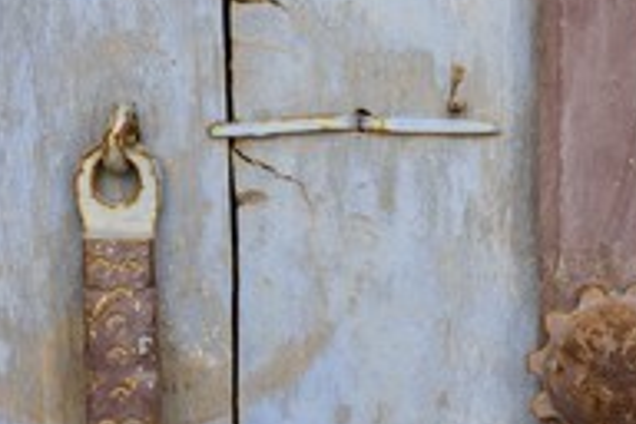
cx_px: 633
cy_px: 252
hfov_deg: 13.2
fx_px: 2703
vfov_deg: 9.0
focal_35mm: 153
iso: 400
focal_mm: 70
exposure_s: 1/160
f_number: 8
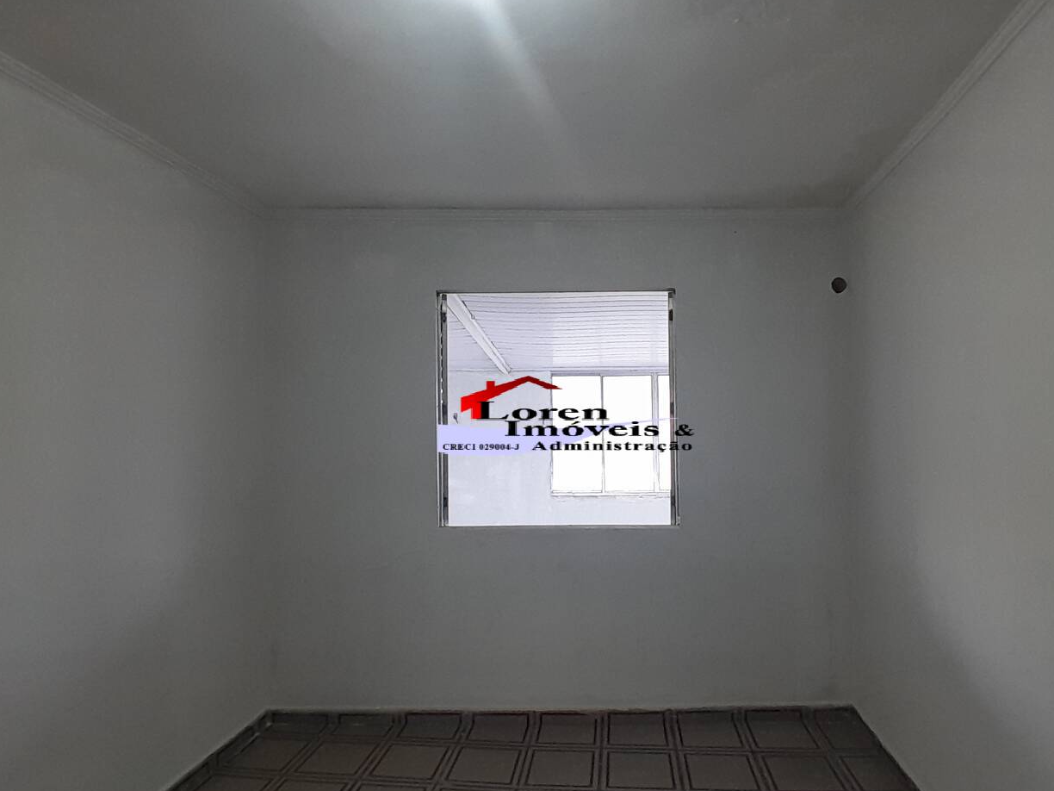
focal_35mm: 20
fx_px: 609
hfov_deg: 81.6
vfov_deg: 65.9
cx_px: 567
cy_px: 414
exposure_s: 1/40
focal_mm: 1.46
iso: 100
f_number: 2.2
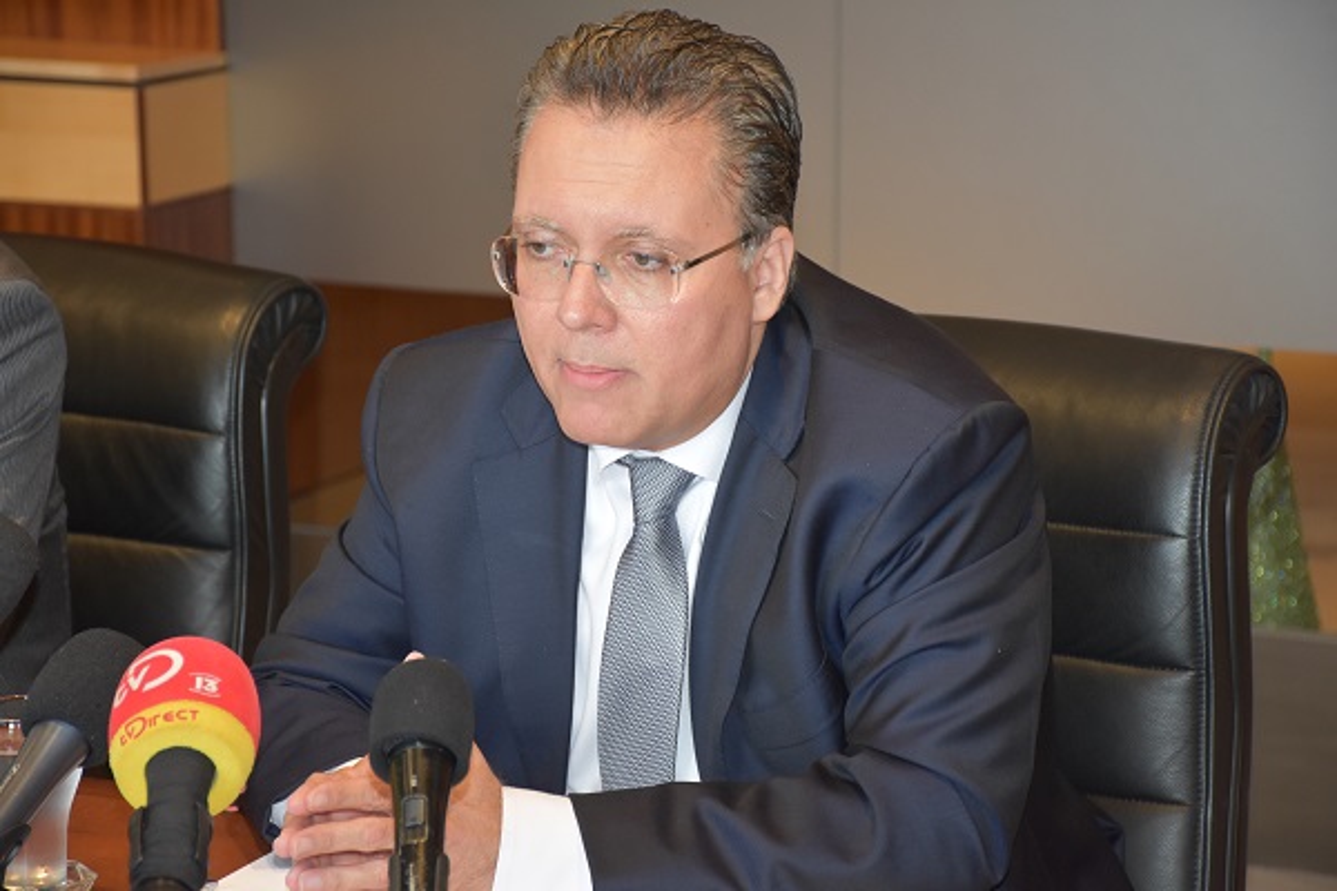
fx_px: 4456
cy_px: 446
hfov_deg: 17.1
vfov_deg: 11.4
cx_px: 668
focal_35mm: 120
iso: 1100
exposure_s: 1/60
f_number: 5.3
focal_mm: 80
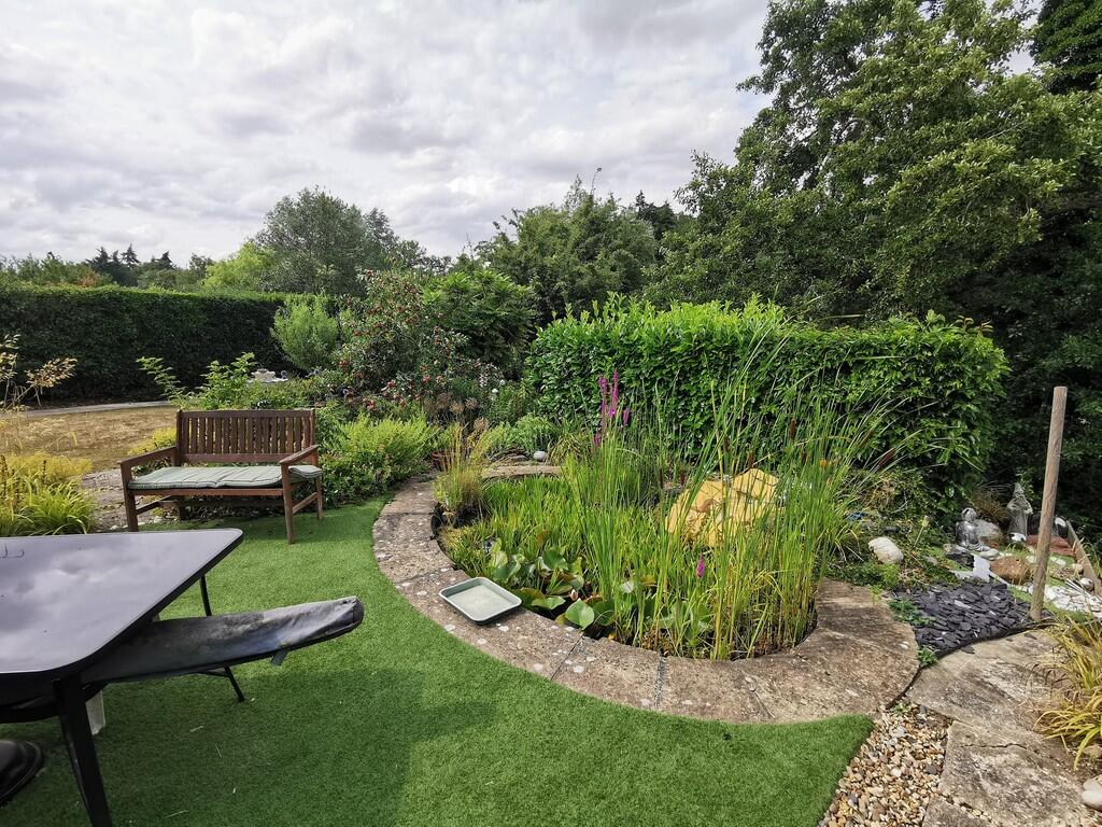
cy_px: 414
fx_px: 541
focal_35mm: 17
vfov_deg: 74.7
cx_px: 551
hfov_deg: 91.0
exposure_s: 1/563
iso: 50
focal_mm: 2.26
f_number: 2.2
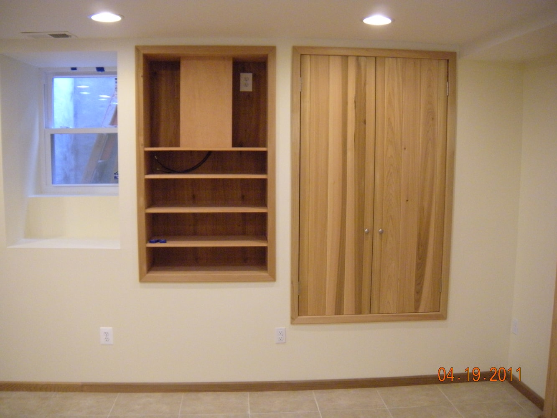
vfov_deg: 40.7
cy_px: 209
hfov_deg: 52.6
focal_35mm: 35
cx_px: 278
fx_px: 563
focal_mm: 5.9
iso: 400
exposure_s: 1/38
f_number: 3.8
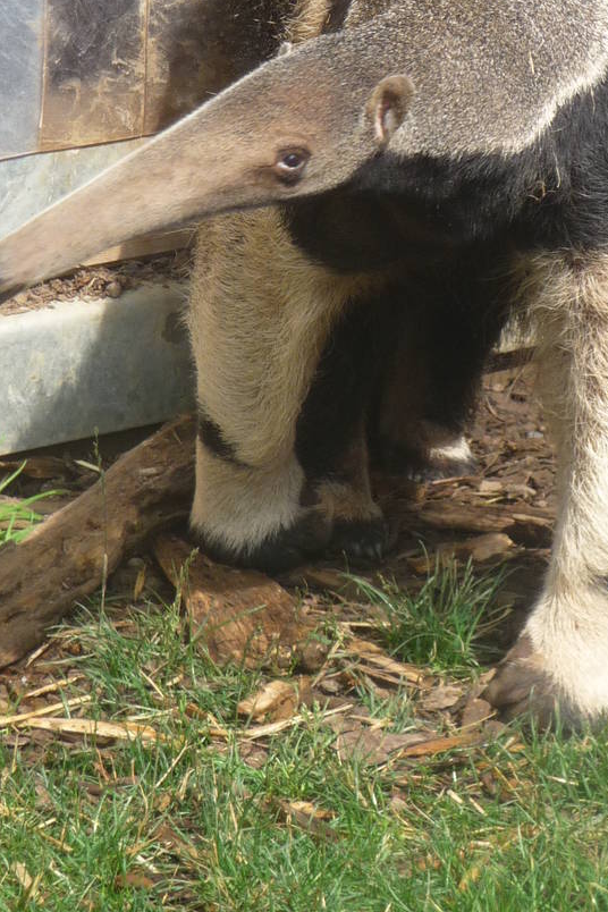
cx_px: 453
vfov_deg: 5.3
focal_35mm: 391
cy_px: 168
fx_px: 9905
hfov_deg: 3.5
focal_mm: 32.3
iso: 100
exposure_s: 1/200
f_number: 4.8
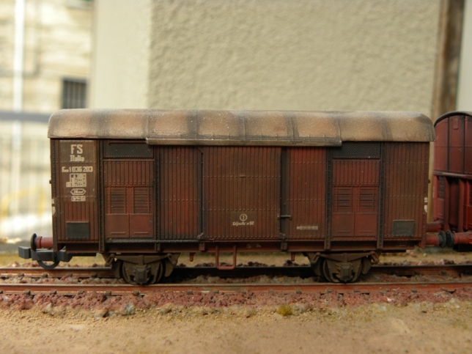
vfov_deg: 35.1
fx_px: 559
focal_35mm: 41
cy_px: 177
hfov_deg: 45.8
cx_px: 236
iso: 64
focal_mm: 7.3
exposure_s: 1/82.3
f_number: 3.2
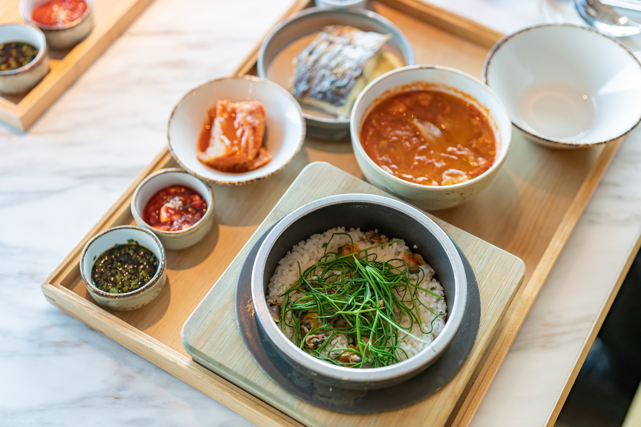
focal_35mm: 50
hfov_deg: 39.6
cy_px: 214
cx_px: 320
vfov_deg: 27.0
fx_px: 890
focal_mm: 50
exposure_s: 1/100
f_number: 2.2
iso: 250
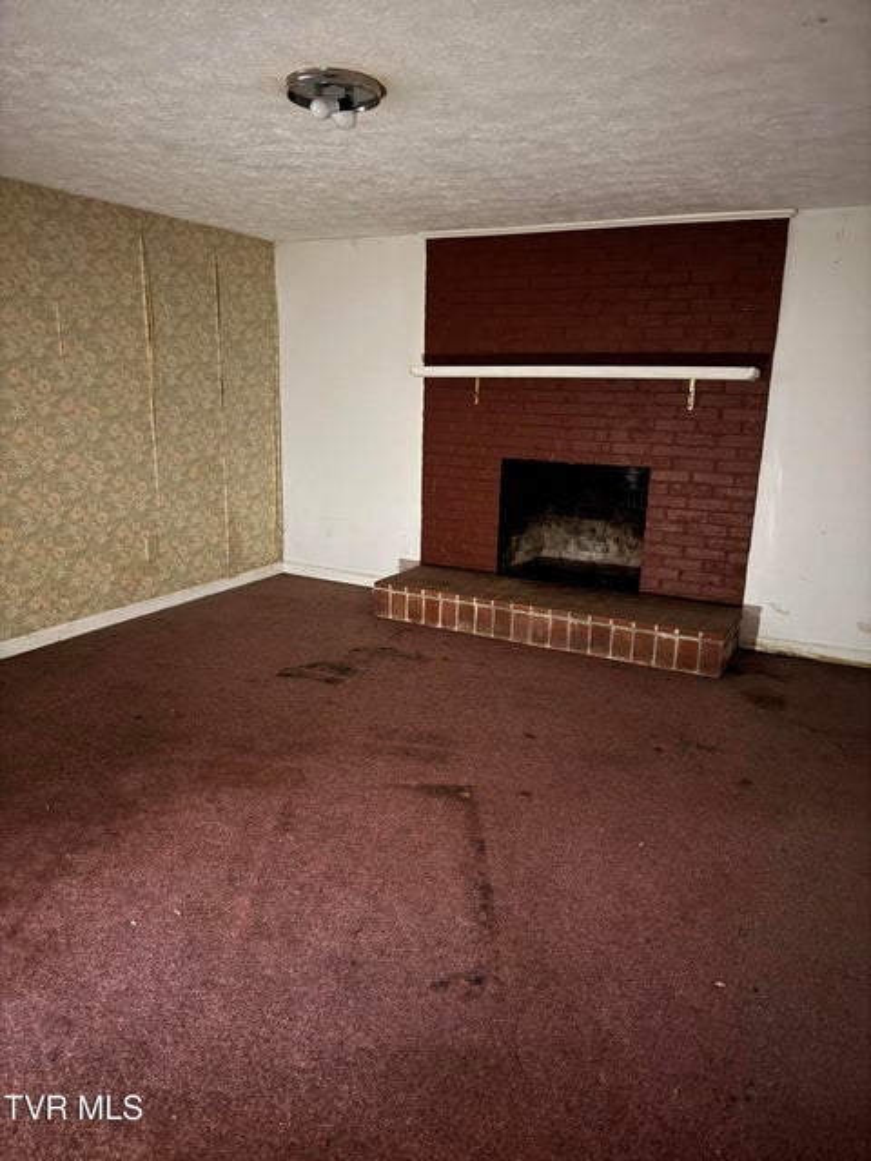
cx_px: 436
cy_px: 580
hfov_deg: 56.8
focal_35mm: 24
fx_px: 805
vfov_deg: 71.6
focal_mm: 6.76
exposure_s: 1/5
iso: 1600
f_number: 1.78
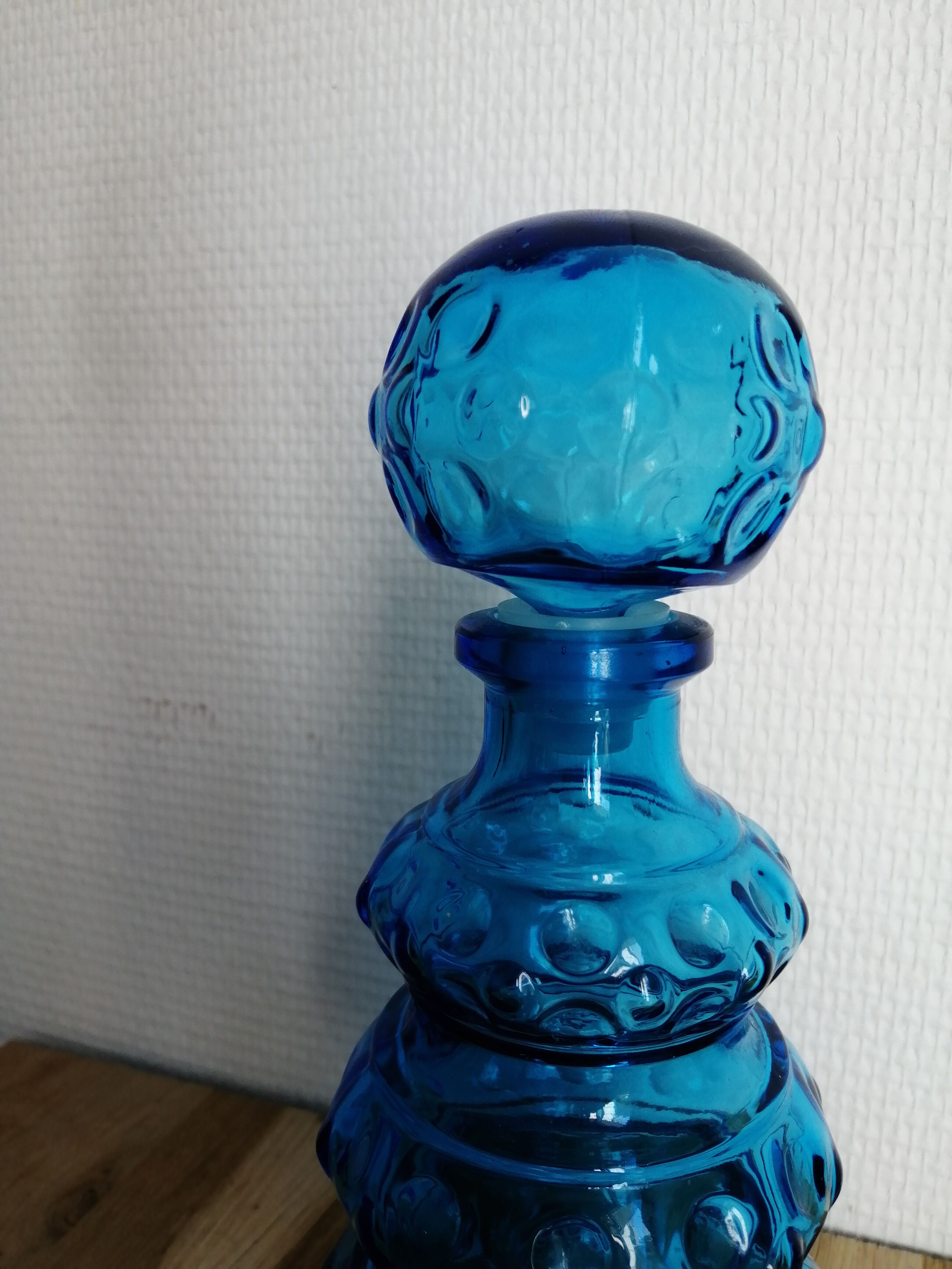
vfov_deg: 67.3
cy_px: 634
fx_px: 953
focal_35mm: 26
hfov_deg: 53.1
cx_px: 476
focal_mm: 3.6
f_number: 1.8
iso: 50
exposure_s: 1/100
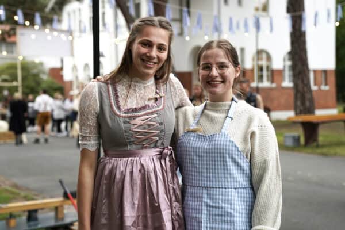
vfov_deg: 25.1
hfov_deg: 36.9
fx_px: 517
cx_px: 172
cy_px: 115
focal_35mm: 54
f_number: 2.8
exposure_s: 1/400
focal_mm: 54
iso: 640
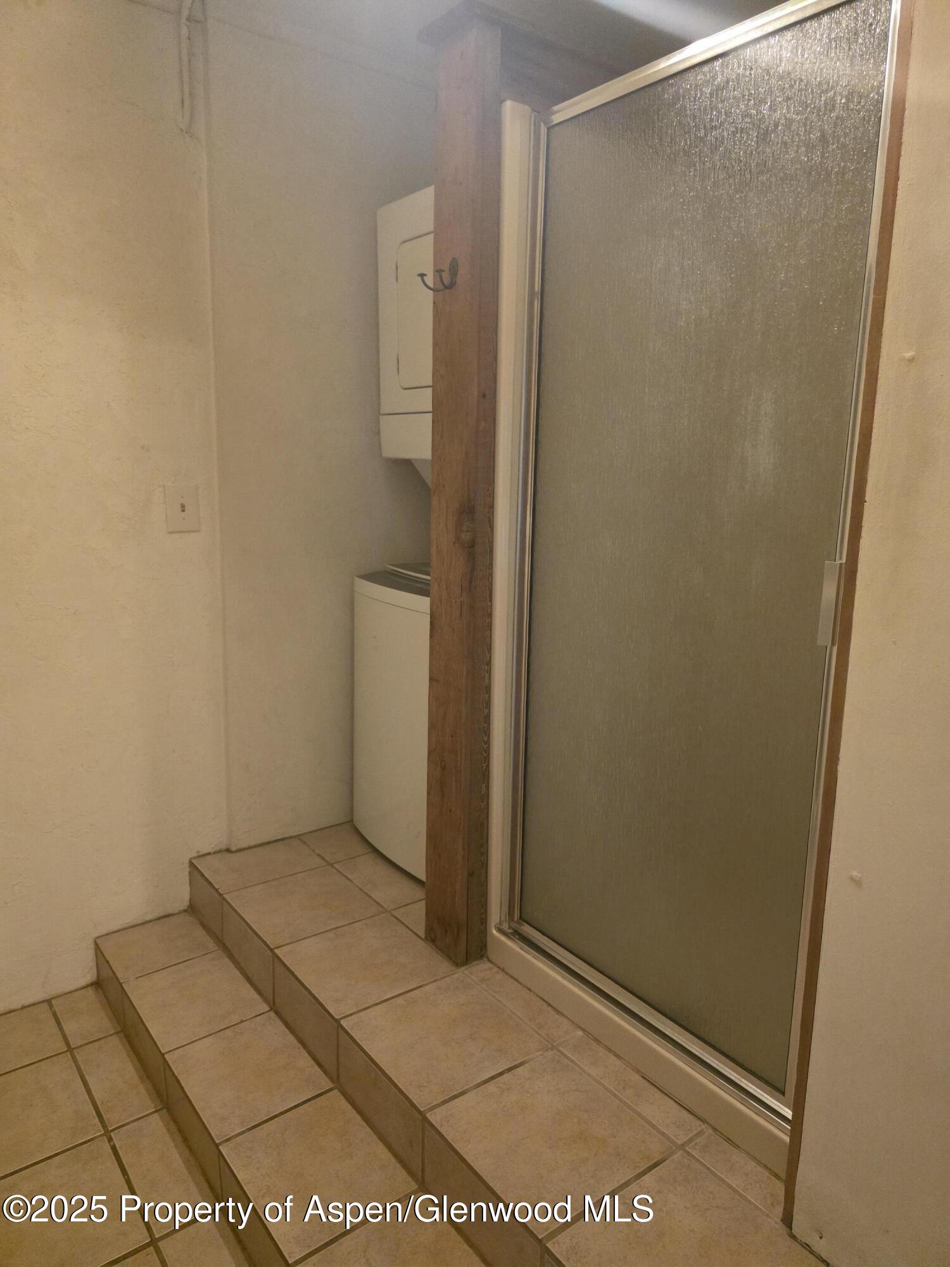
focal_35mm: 23
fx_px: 842
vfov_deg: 73.9
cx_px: 475
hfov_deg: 58.9
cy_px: 634
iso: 2000
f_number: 1.7
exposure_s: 1/120
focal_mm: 6.3
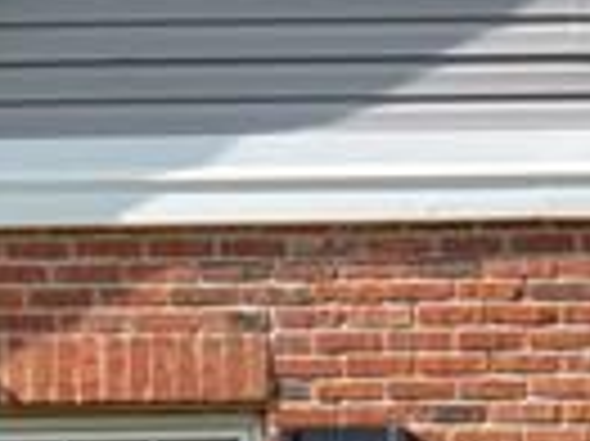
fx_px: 4598
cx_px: -410
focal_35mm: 270
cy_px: 464
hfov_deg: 7.2
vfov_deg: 5.5
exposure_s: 1/500
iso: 400
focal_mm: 18
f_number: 8
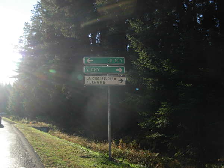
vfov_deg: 37.7
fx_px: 246
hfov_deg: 49.0
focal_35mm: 38
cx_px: 112
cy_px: 84
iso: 79
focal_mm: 6.3
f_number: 2.9
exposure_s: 1/558
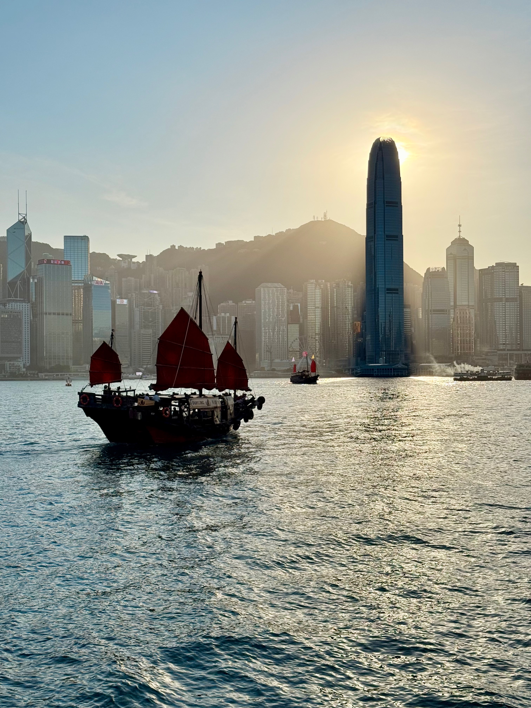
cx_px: 266
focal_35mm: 48
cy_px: 354
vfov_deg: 39.7
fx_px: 982
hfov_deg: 30.3
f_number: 1.78
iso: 50
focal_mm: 6.76
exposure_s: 1/11364
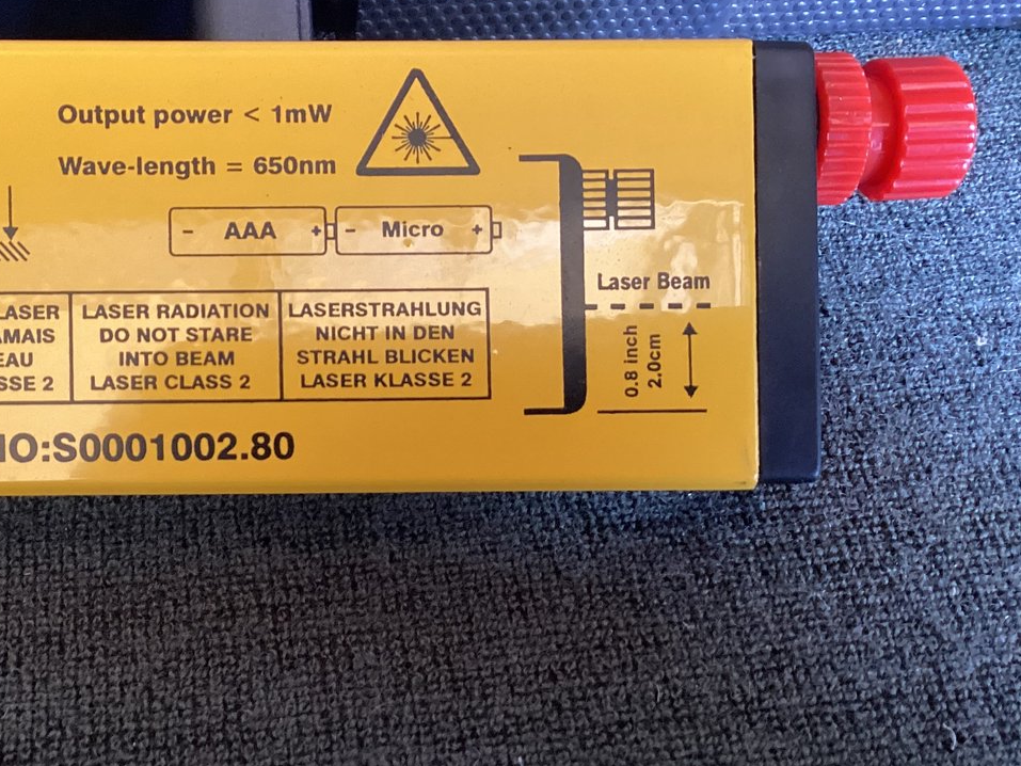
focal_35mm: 49
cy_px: 369
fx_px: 1445
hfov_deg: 37.8
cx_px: 245
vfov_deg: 29.7
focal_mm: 3.3
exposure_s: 1/33
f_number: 2.4
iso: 320
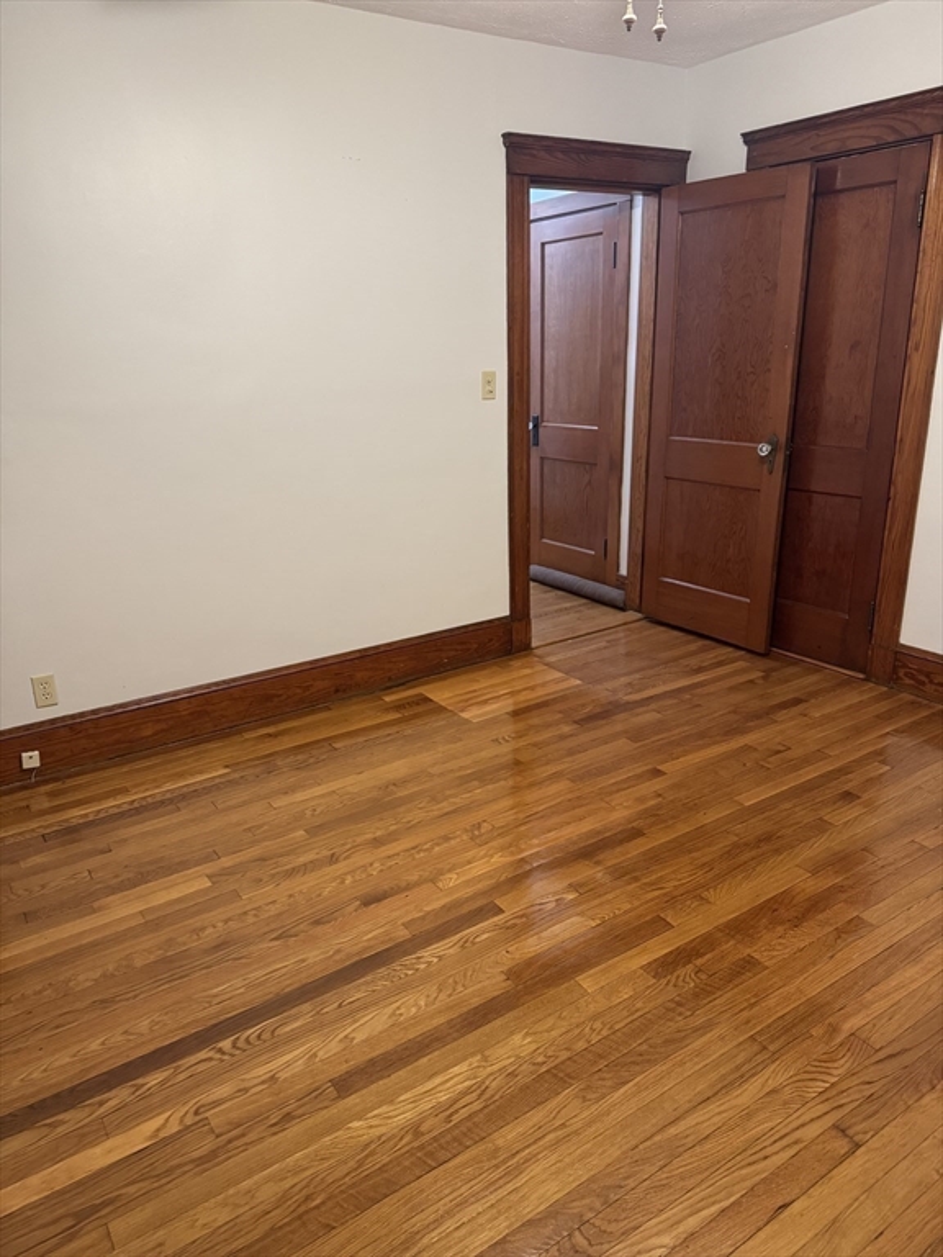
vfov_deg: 71.6
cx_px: 472
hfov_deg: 56.8
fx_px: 872
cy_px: 628
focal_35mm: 24
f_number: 1.78
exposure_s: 1/60
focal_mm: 6.76
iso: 500
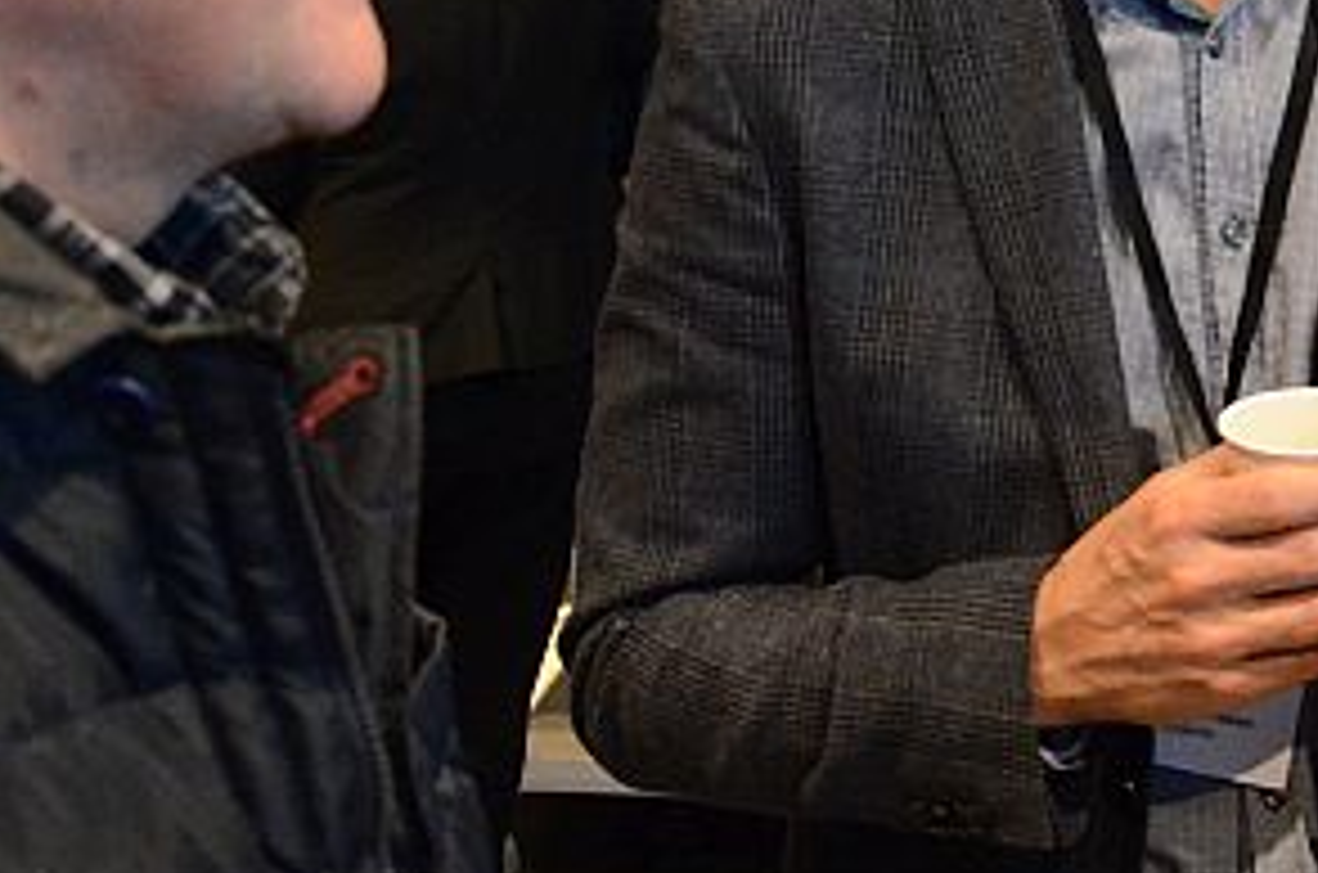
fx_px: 3032
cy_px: 230
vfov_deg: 16.3
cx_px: 1156
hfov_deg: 23.9
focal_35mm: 83
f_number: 3.5
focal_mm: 18
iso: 4000
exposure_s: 1/50
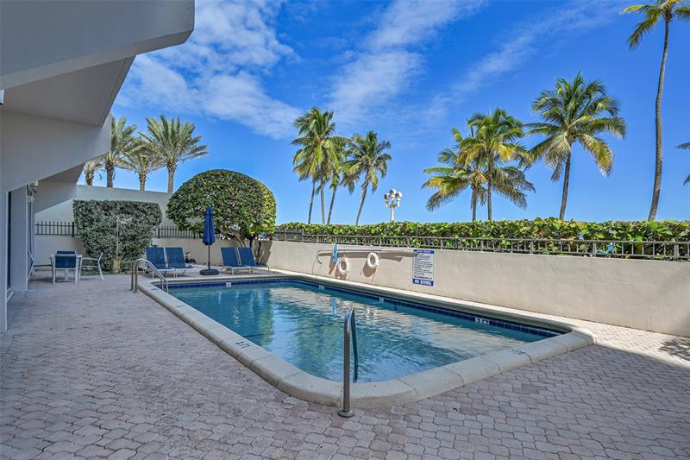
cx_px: 345
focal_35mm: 19
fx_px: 364
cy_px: 230
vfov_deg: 64.5
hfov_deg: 86.9
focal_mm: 19
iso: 100
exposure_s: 1/80
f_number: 9
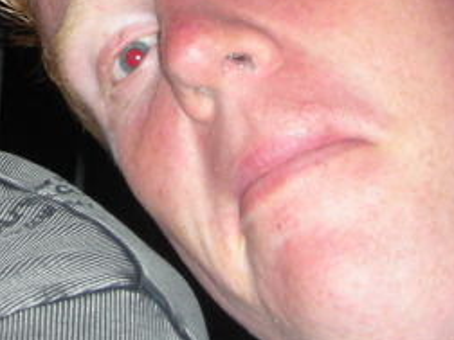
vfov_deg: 9.9
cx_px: -175
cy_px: -254
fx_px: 1862
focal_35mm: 142
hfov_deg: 13.3
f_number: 3
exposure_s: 1/60.1
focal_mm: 5.8
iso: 50
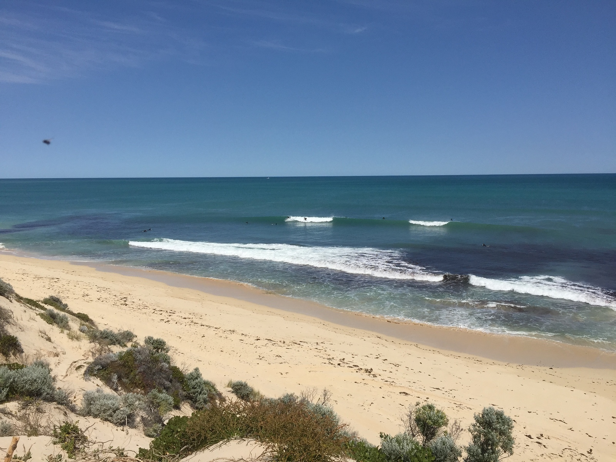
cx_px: 308
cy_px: 231
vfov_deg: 48.2
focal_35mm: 29
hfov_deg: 61.7
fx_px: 516
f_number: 2.2
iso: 32
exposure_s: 1/4950
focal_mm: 4.15
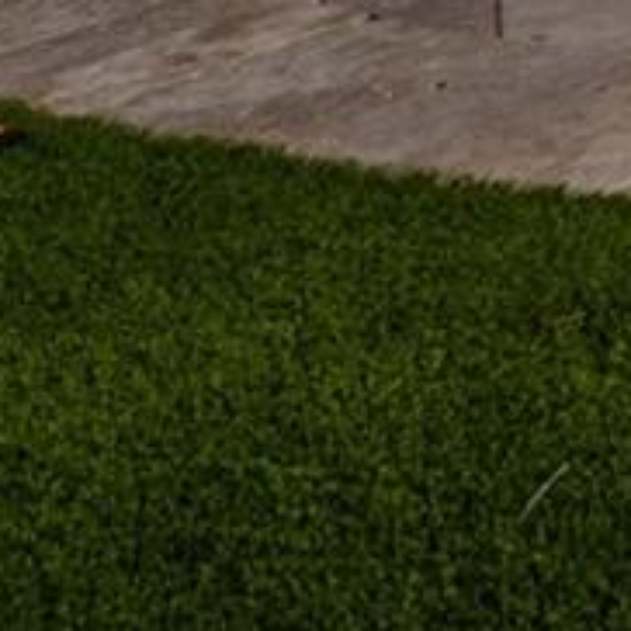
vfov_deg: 10.1
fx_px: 2764
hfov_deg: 7.2
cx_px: 2805
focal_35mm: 134
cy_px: -1184
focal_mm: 14
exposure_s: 4
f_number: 7.1
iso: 250
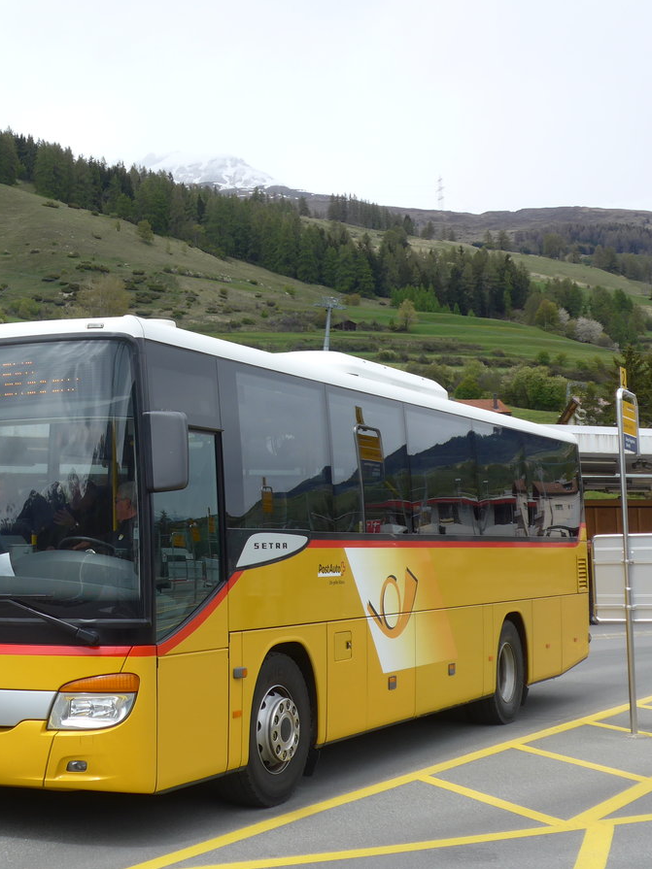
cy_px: 434
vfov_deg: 32.7
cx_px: 108
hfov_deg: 24.3
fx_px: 1482
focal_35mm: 59
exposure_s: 1/1300
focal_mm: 9
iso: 80
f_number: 2.8
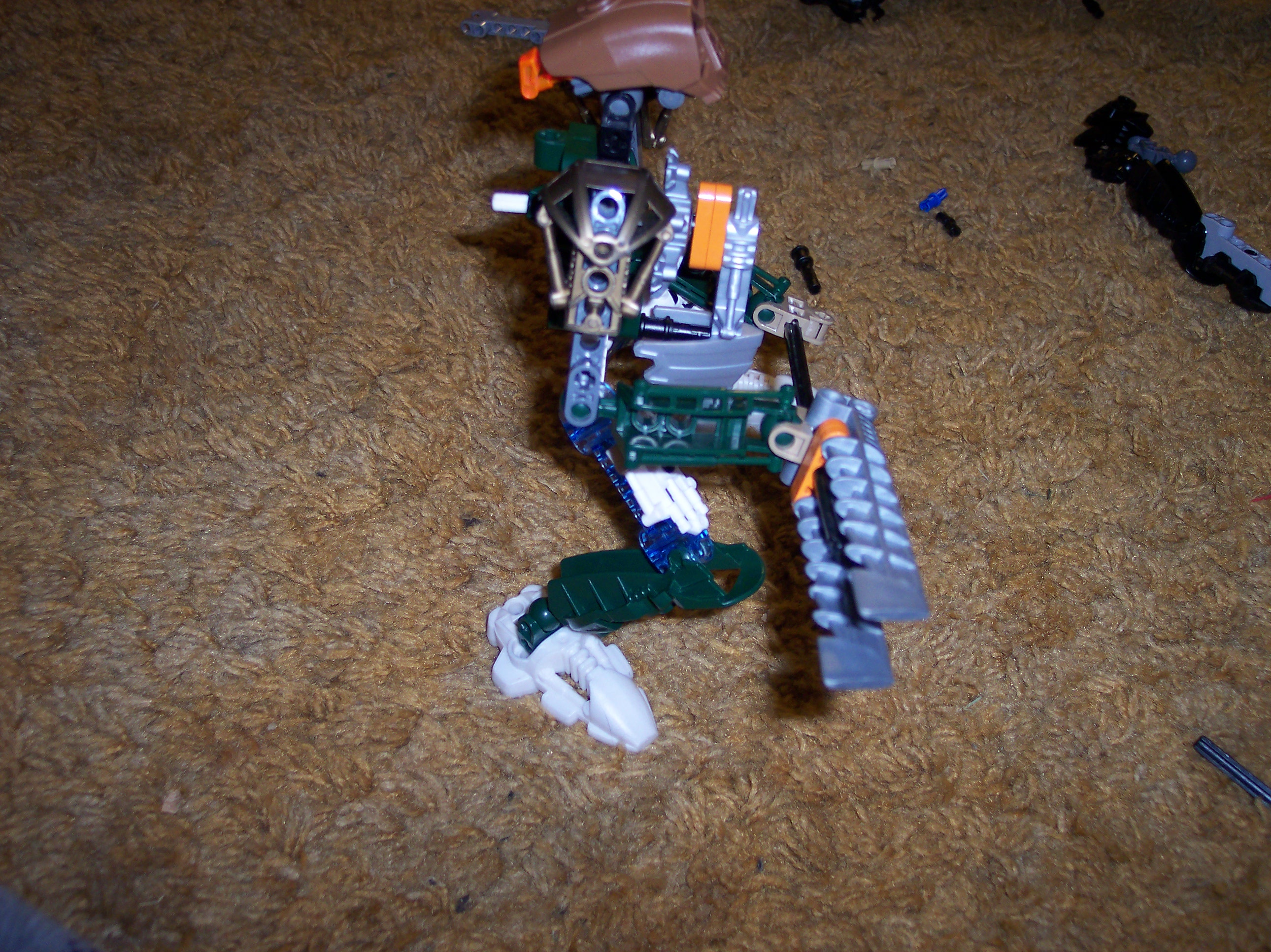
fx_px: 1394
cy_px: 476
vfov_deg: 37.7
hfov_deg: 49.0
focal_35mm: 38
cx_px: 636
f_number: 2.8
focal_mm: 8
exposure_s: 1/30
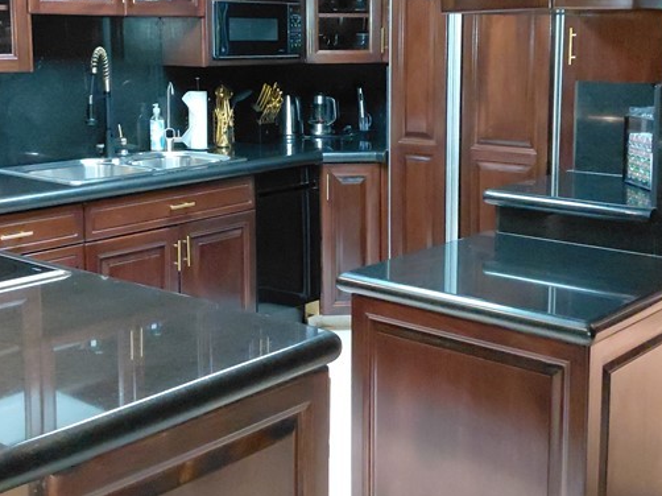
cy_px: 165
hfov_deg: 37.5
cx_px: 335
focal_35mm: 51
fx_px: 975
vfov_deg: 28.4
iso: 1250
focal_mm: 4.69
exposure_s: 1/25
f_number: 1.8
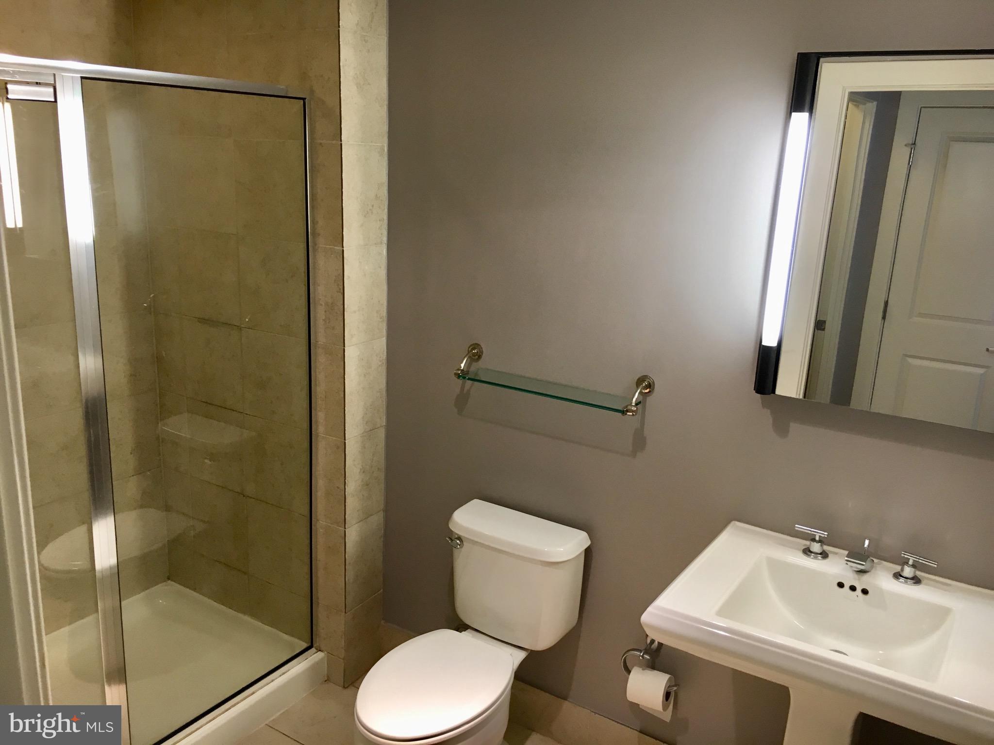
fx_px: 833
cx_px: 497
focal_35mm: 29
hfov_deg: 61.7
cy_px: 372
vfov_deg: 48.2
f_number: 2.2
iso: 64
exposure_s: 1/30
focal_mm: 4.15
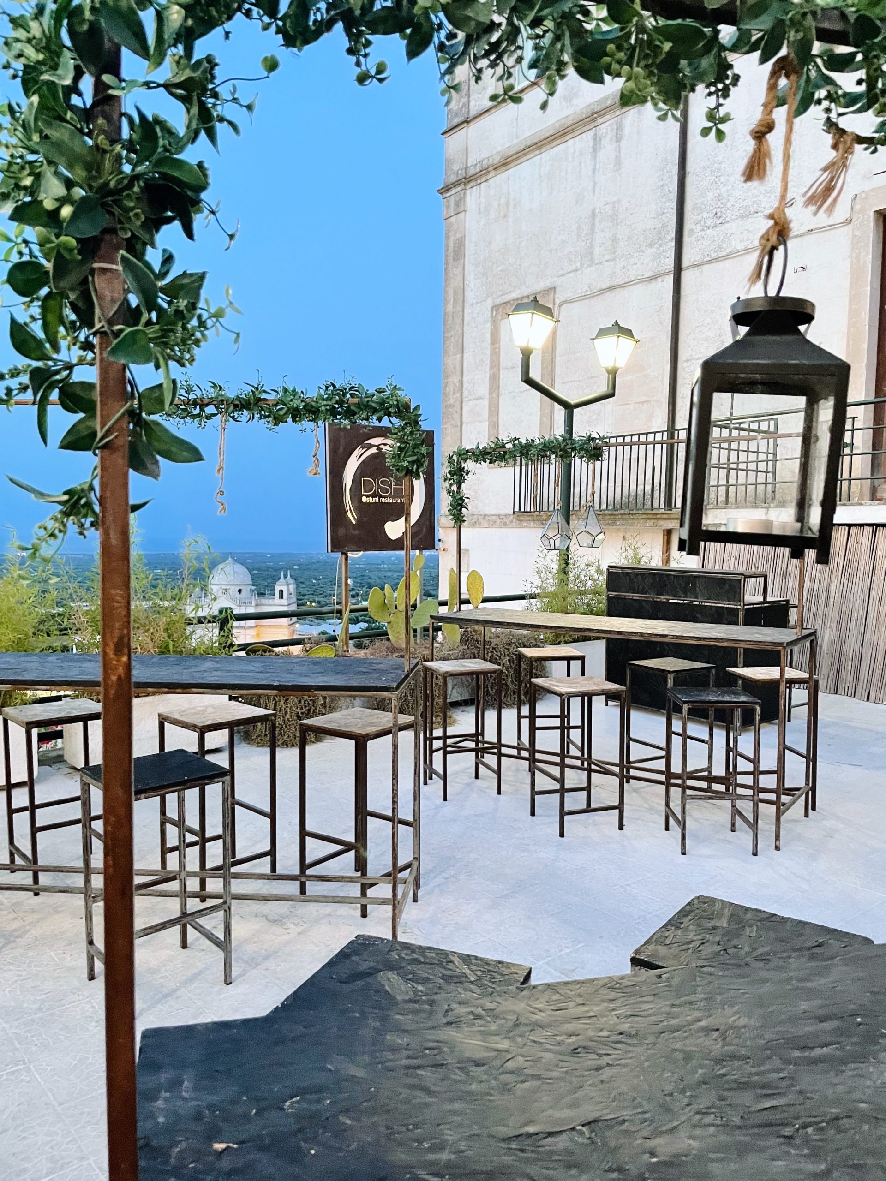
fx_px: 887
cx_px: 443
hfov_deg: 53.1
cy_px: 590
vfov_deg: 67.3
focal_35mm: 26
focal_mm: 4.2
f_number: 1.6
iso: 400
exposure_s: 1/50
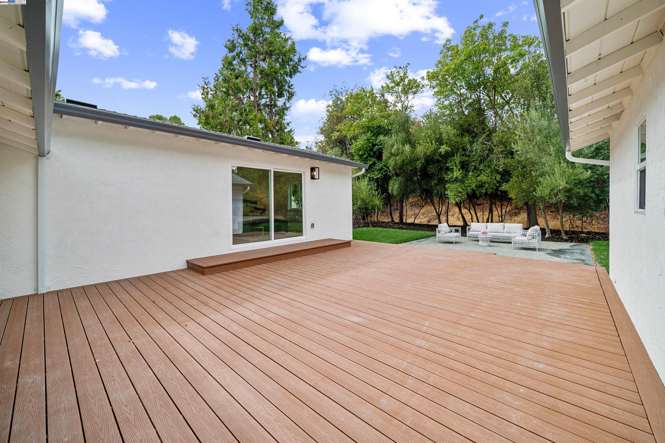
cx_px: 332
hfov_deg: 108.3
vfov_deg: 85.4
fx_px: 240
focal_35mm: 13
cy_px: 222
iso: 100
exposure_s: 1/400
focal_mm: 13
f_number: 5.6
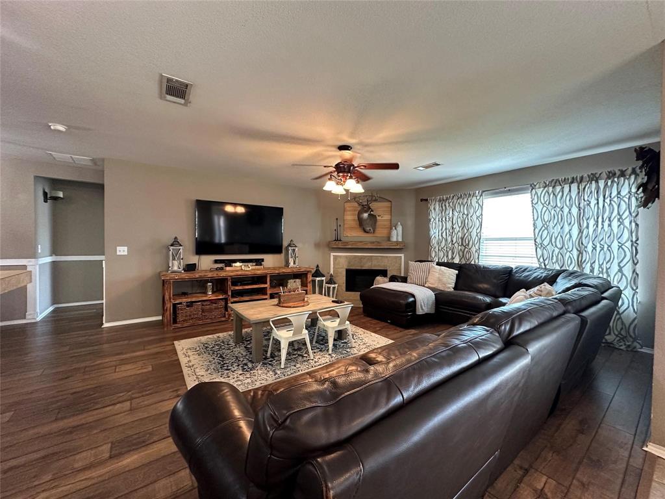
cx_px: 332
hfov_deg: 102.1
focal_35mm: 14
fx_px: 269
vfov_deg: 85.7
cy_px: 250
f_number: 2.2
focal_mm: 2.22
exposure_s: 1/60
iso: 400
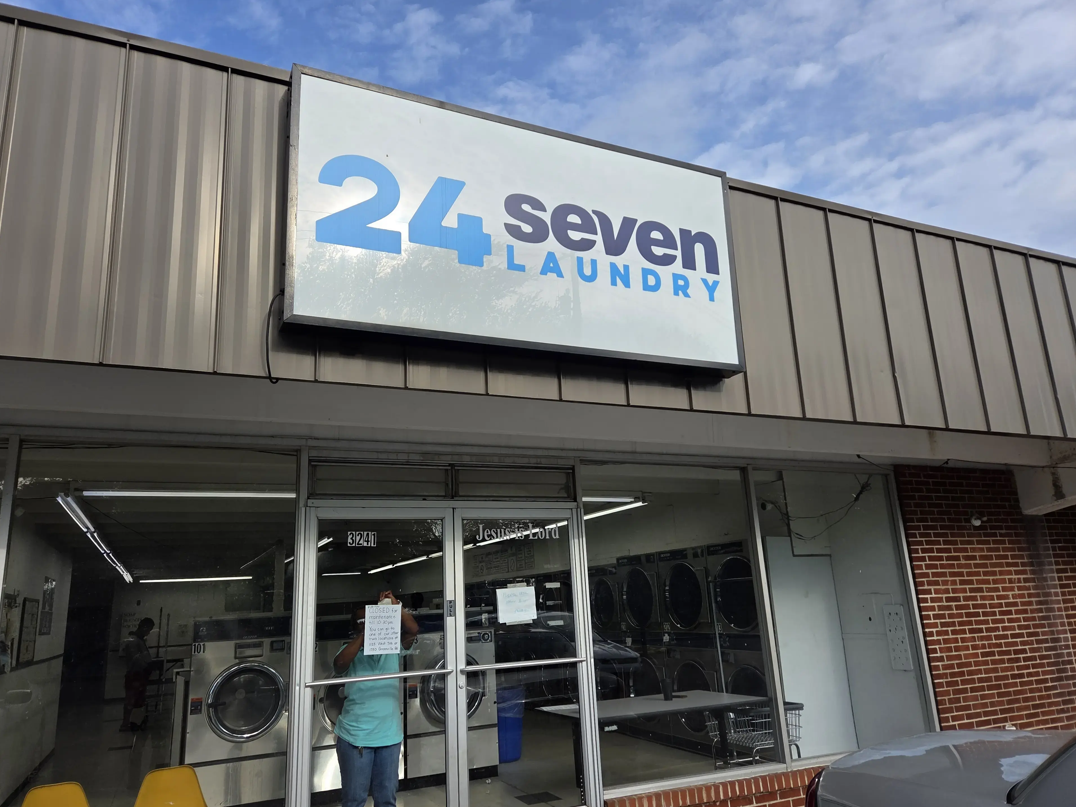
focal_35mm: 24
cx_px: 517
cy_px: 412
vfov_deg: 56.8
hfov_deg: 71.6
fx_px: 746
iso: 80
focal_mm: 5.4
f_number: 1.8
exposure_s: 1/3238
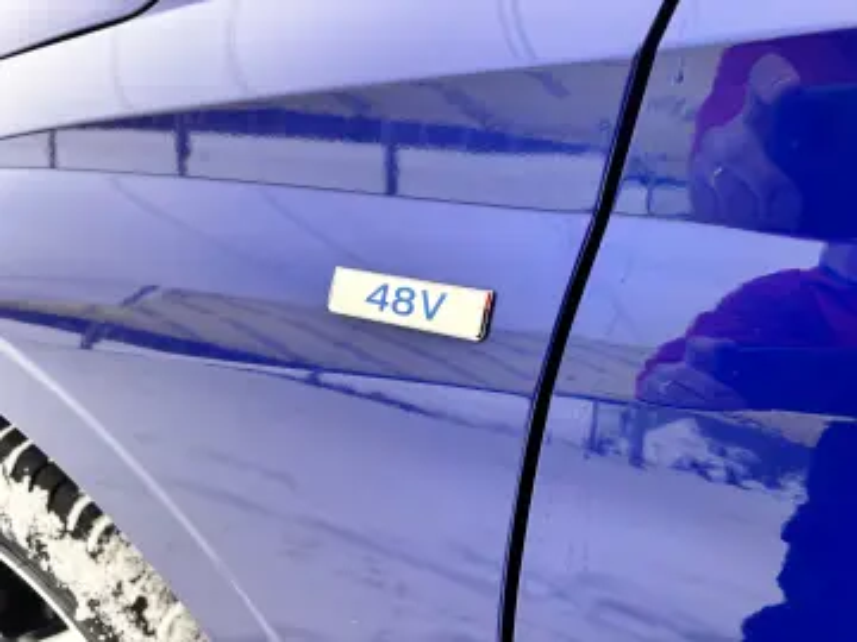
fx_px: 644
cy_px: 321
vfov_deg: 53.1
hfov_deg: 67.3
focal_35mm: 26
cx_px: 428
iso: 50
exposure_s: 1/382
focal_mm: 5.96
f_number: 1.6
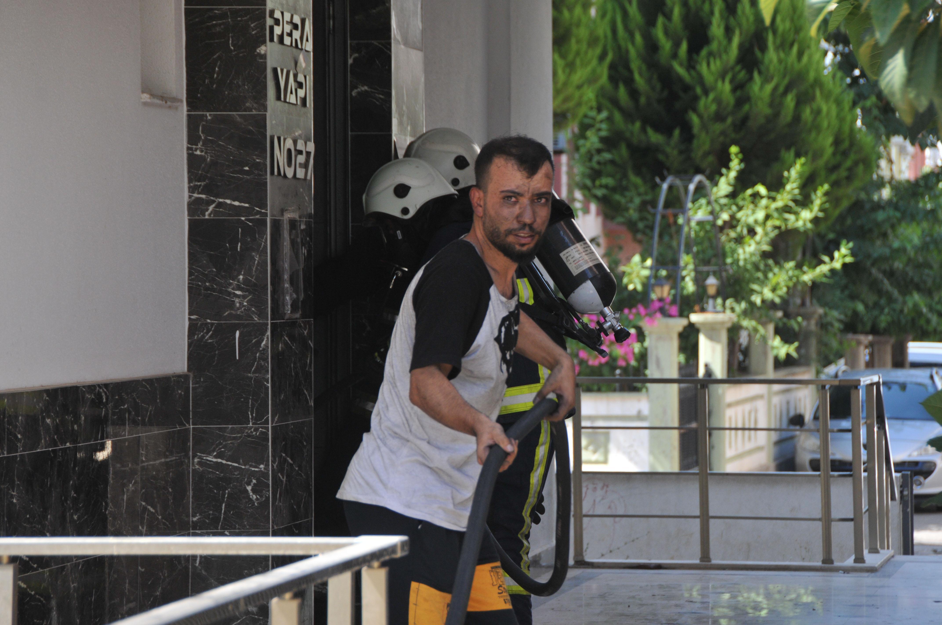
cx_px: 471
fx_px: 4704
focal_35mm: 180
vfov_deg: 7.6
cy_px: 312
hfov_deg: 11.4
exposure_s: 1/400
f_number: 9
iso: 400
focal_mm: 120
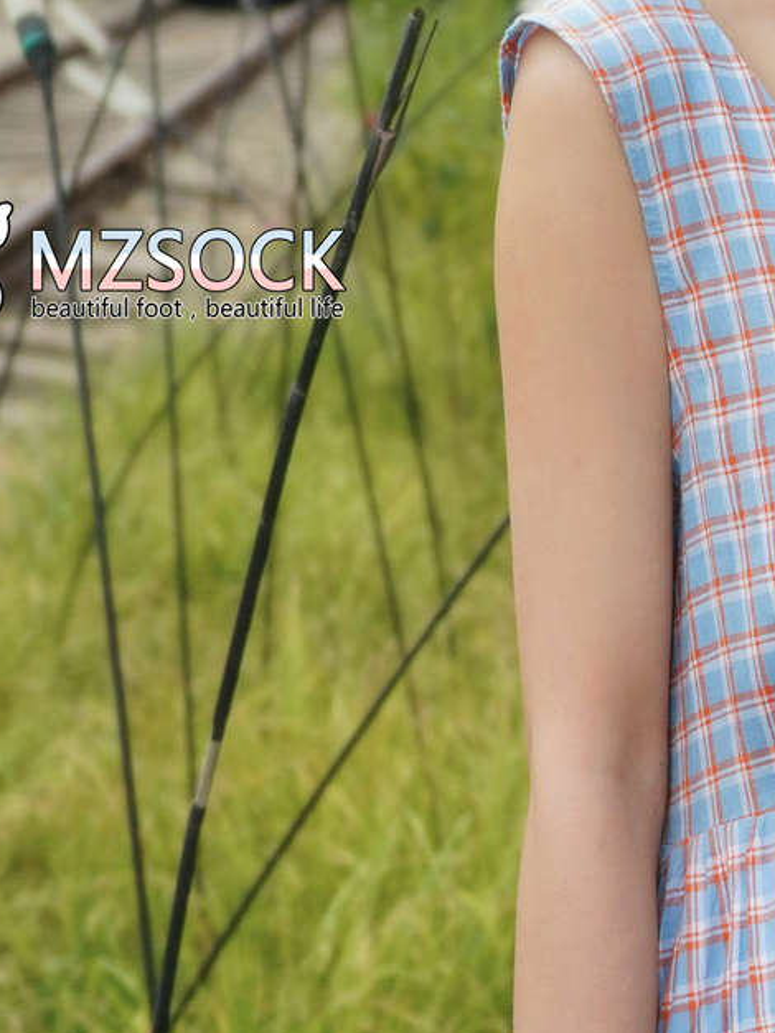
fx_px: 3460
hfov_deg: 12.6
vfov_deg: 16.9
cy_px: 322
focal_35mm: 116
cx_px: 805
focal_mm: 28
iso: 640
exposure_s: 1/5000
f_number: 2.8
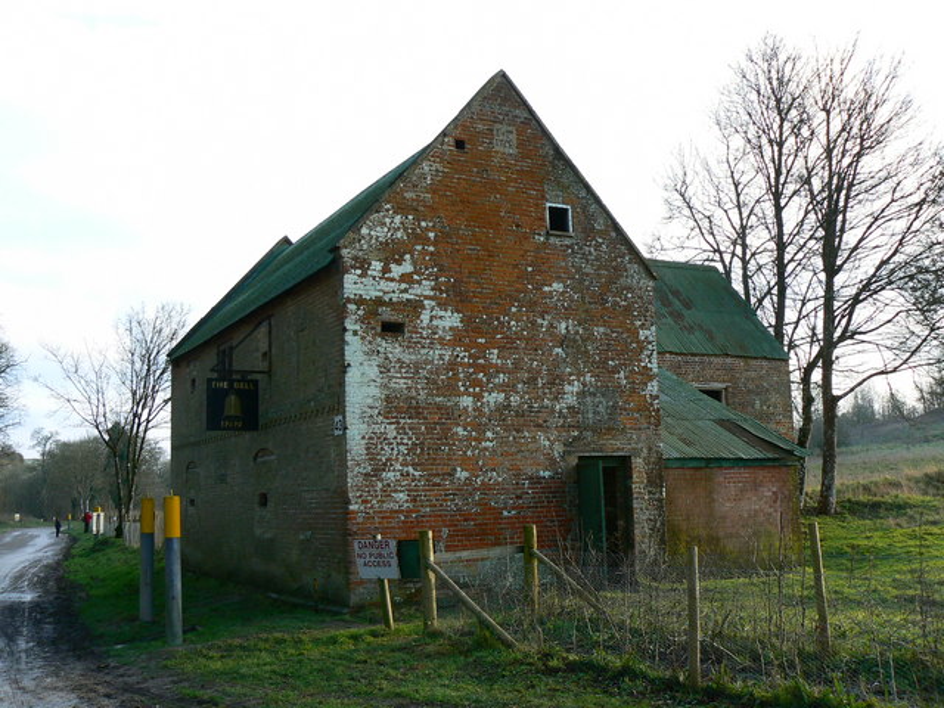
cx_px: 472
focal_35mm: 36
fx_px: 982
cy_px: 354
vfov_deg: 39.7
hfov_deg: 51.4
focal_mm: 6
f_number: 5
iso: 80
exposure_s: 1/125
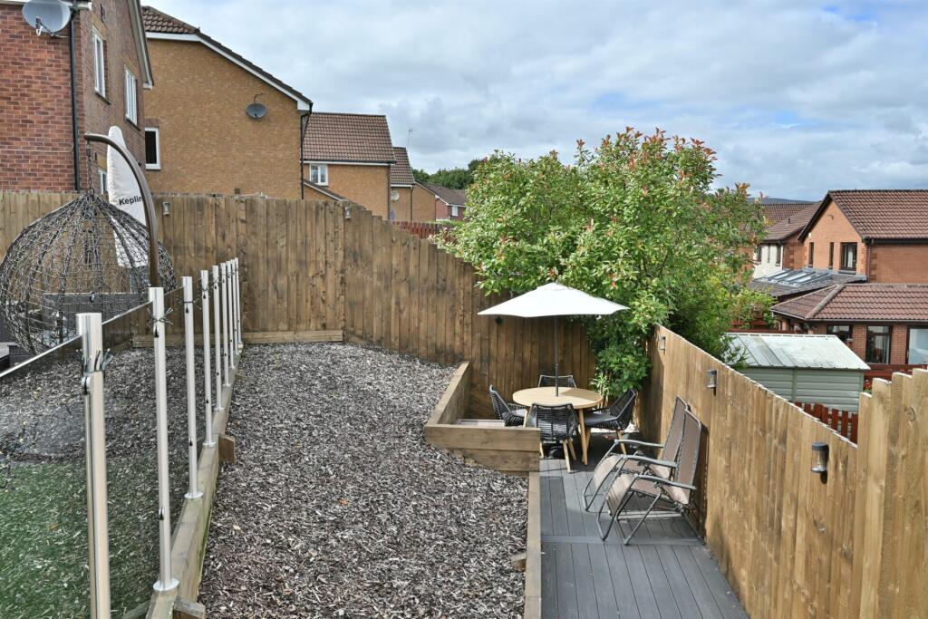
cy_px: 310
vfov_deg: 49.6
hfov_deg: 69.4
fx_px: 670
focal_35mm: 26
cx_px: 464
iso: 125
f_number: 11
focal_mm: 26
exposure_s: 1/80
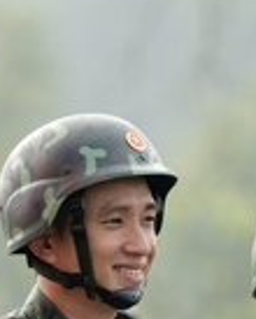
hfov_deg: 2.0
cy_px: 353
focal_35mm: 766
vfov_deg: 2.5
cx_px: 40
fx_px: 7239
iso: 250
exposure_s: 1/1000
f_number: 2.8
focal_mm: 175
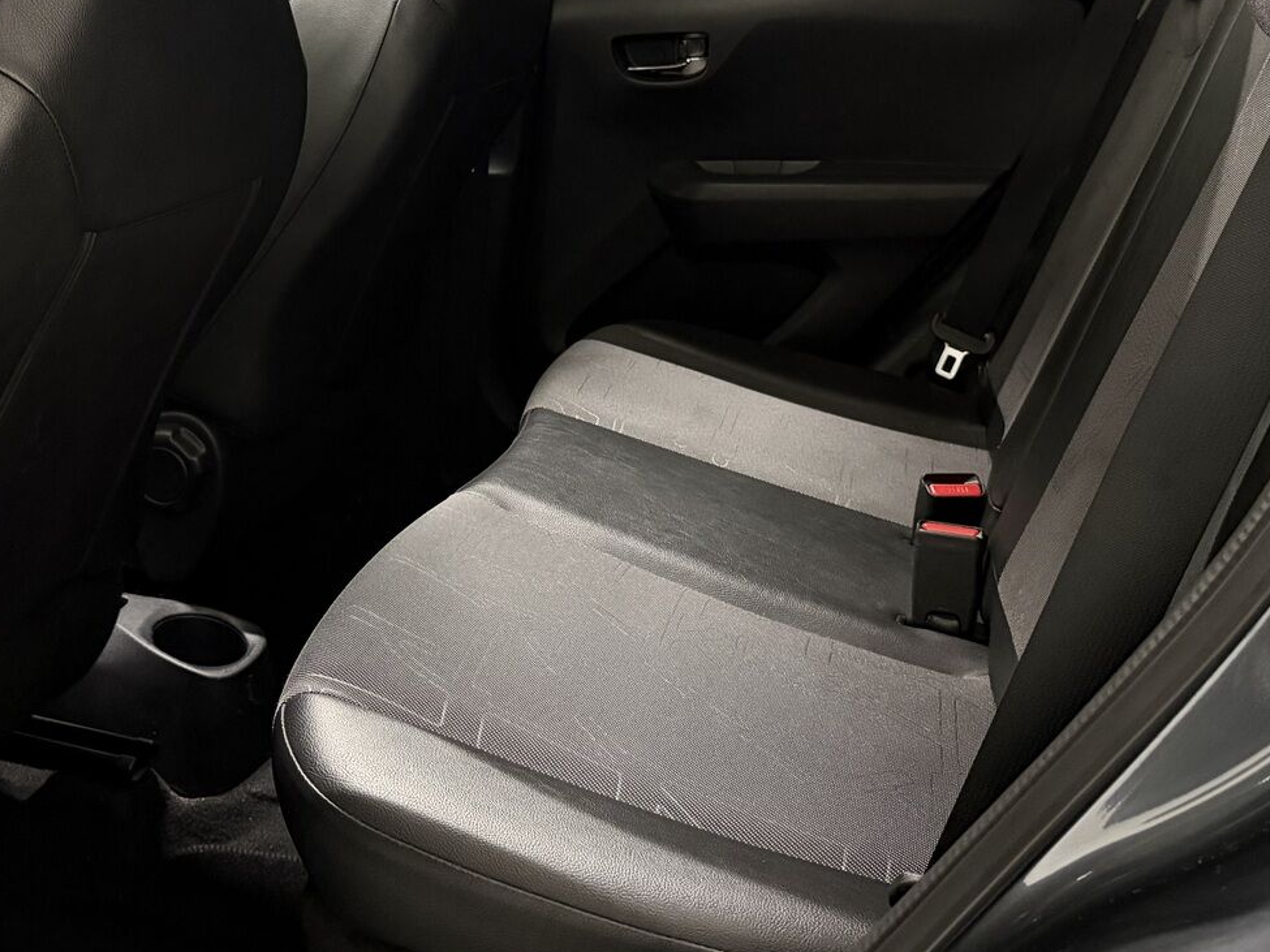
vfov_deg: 33.7
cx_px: 516
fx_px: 1541
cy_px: 238
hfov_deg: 44.6
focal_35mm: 42
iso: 1000
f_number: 1.78
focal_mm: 6.76
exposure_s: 1/25
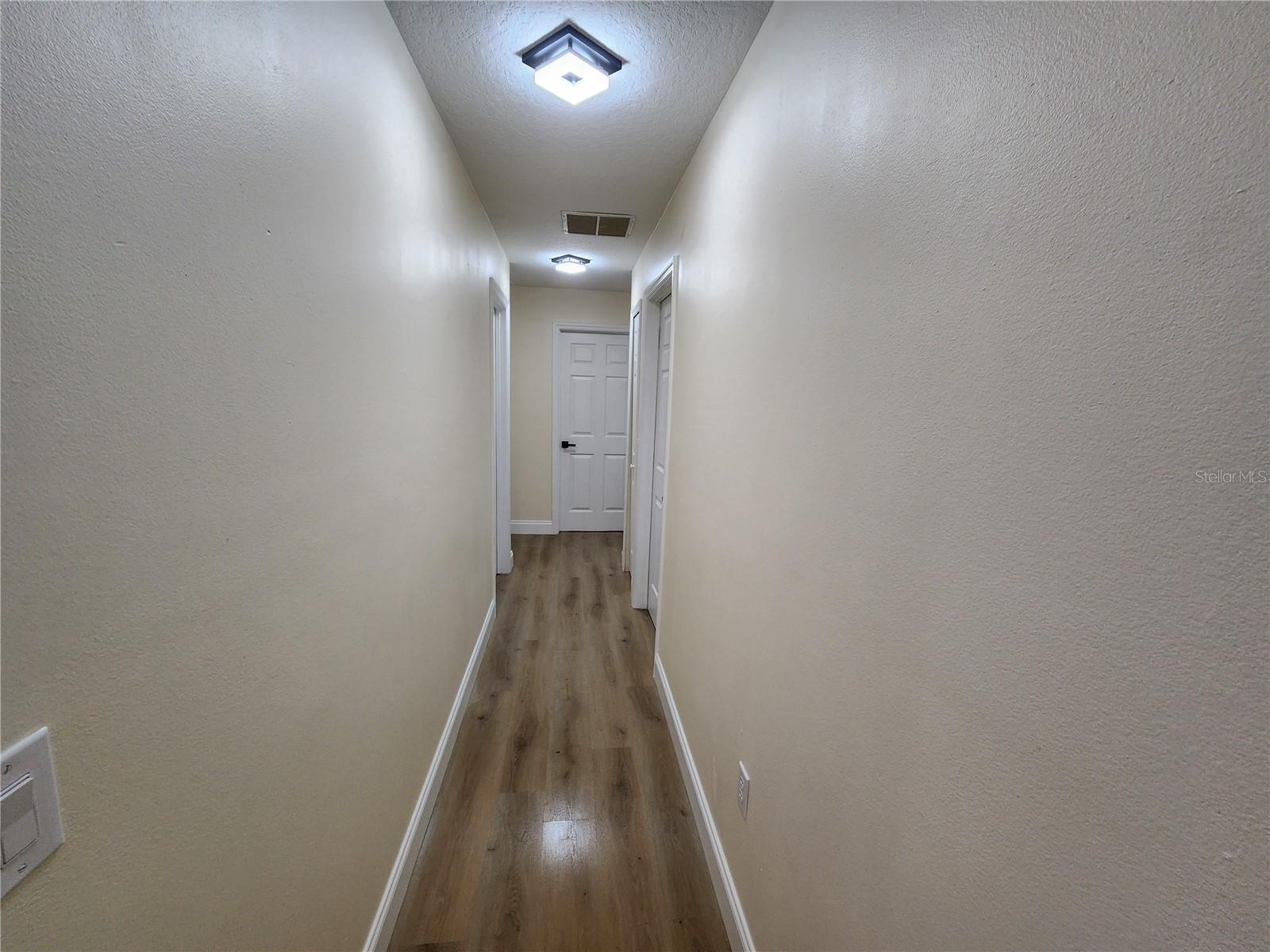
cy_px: 476
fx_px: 477
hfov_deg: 106.2
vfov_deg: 89.9
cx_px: 635
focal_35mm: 13
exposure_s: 1/60
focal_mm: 2.2
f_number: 2.2
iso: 160
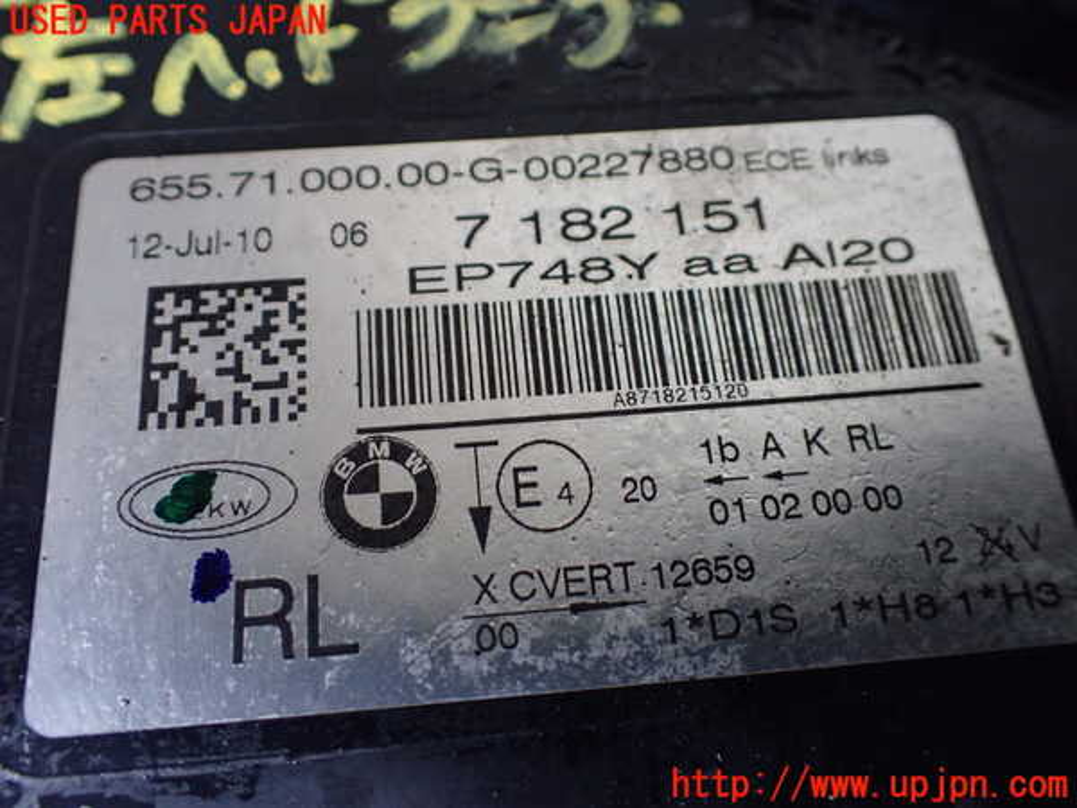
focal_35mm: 30
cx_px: 538
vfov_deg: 46.8
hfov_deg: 60.0
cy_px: 404
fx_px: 933
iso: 640
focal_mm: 5.4
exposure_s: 1/125
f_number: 2.3
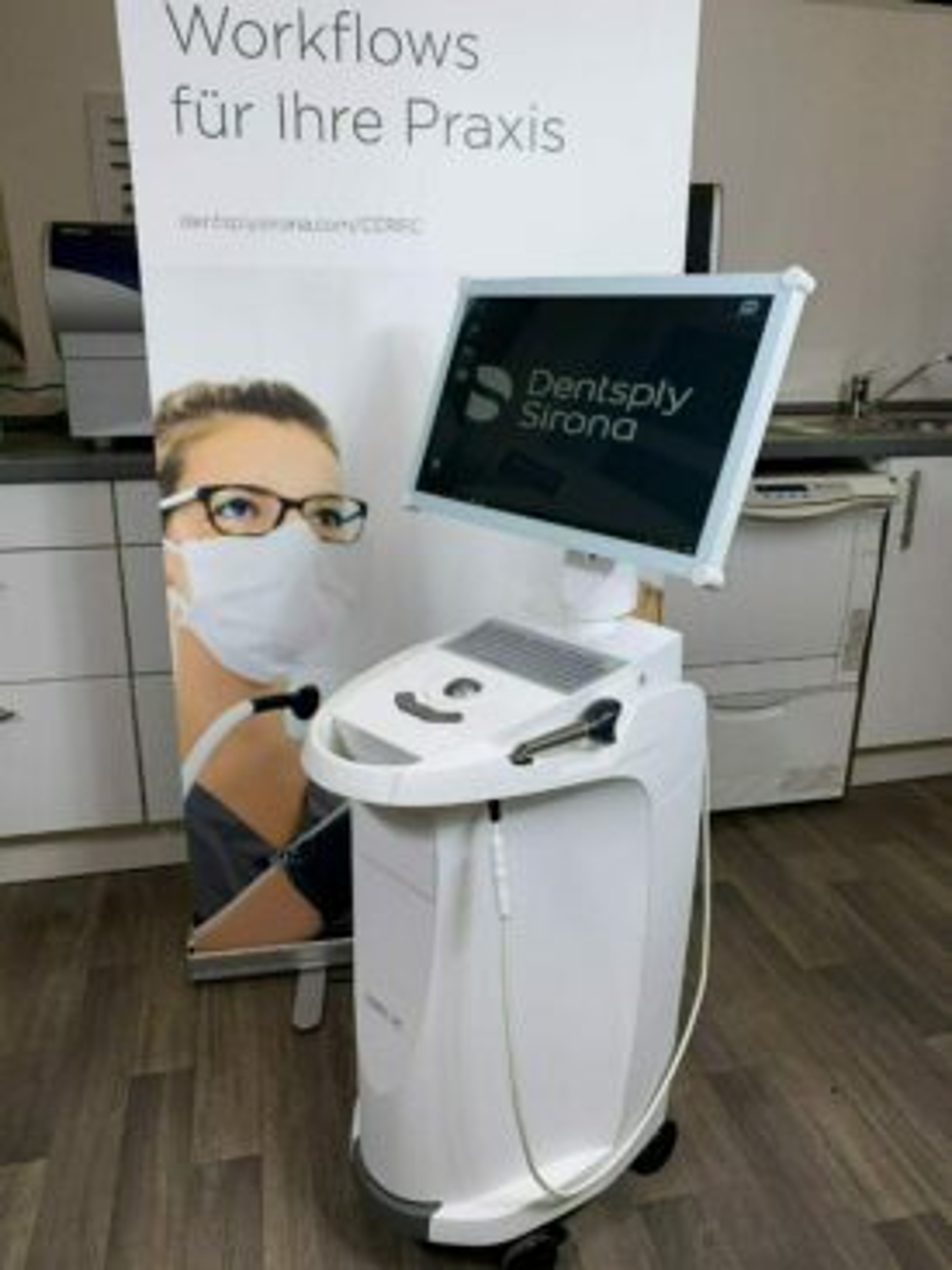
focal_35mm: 26
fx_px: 954
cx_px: 476
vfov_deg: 67.3
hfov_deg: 53.0
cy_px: 635
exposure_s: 1/250
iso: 32
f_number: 1.8
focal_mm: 4.25
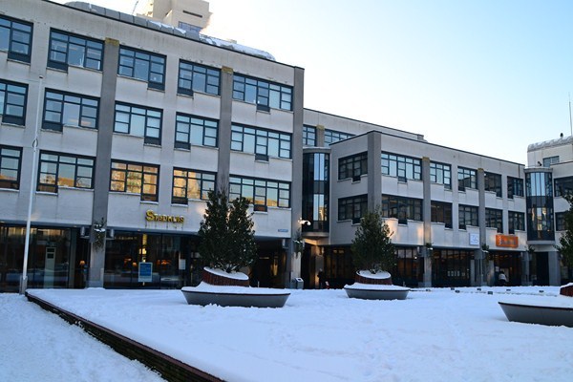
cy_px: 191
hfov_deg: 57.2
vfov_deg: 40.0
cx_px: 286
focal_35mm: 33
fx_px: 525
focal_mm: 22
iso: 800
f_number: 10
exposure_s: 1/400
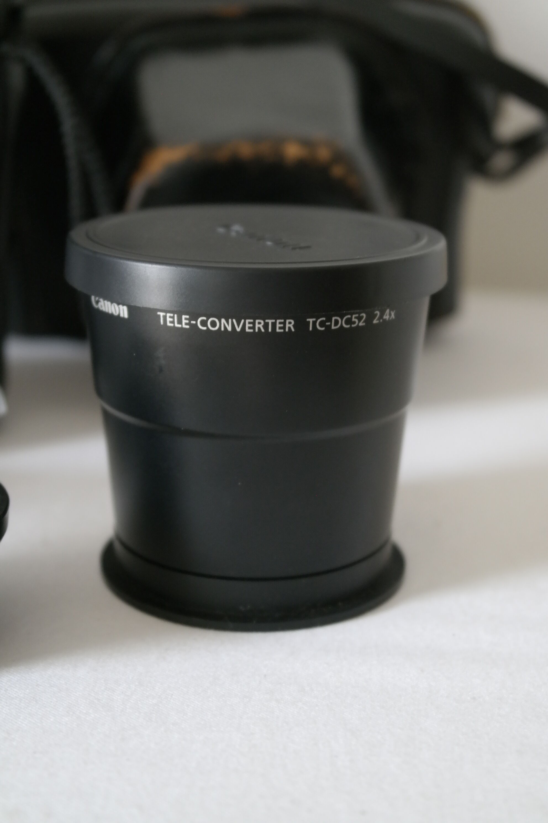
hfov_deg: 23.4
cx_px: 274
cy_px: 412
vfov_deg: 34.5
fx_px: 1324
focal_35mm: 58
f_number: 5
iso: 1600
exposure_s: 1/60
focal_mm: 38
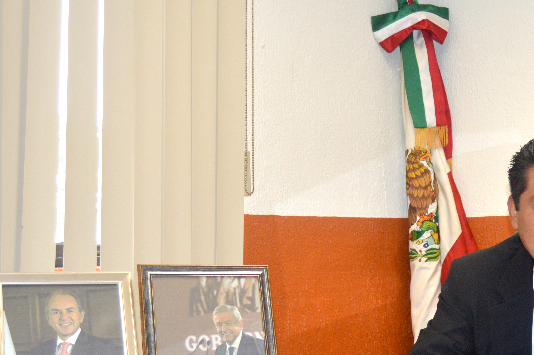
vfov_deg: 18.9
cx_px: 415
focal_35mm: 72
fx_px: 1067
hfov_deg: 27.6
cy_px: 225
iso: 720
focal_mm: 26
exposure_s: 1/60
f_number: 4
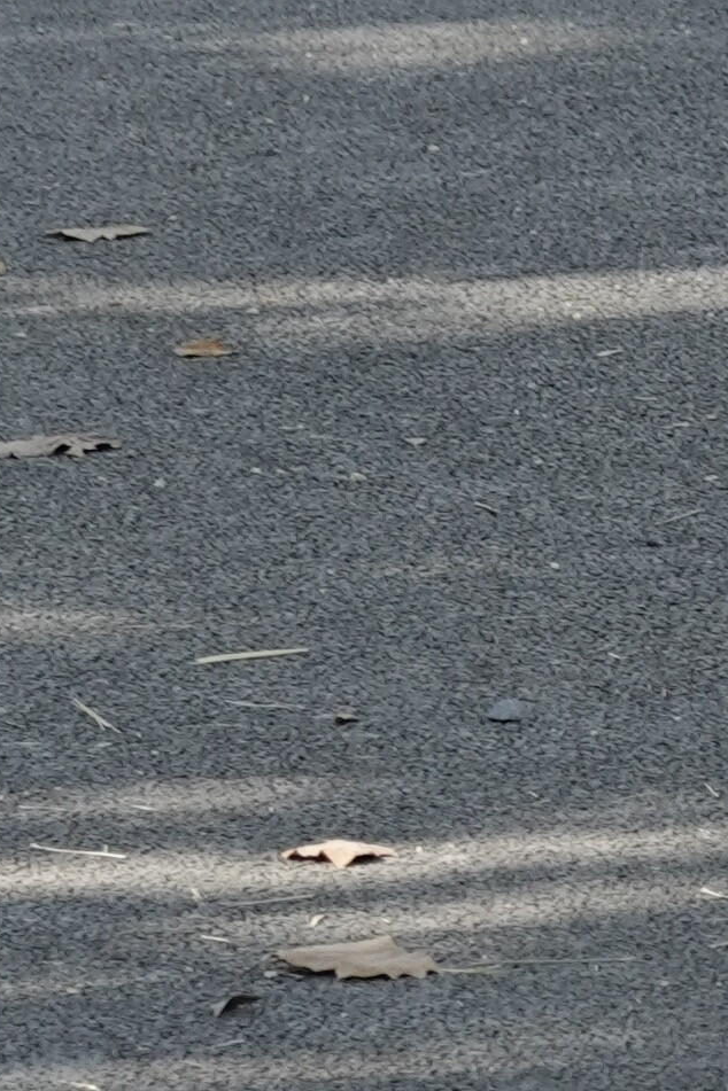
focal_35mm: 662
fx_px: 20079
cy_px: -1203
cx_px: 1233
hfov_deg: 2.1
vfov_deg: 3.1
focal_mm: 41.93
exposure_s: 1/125
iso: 125
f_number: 4.5
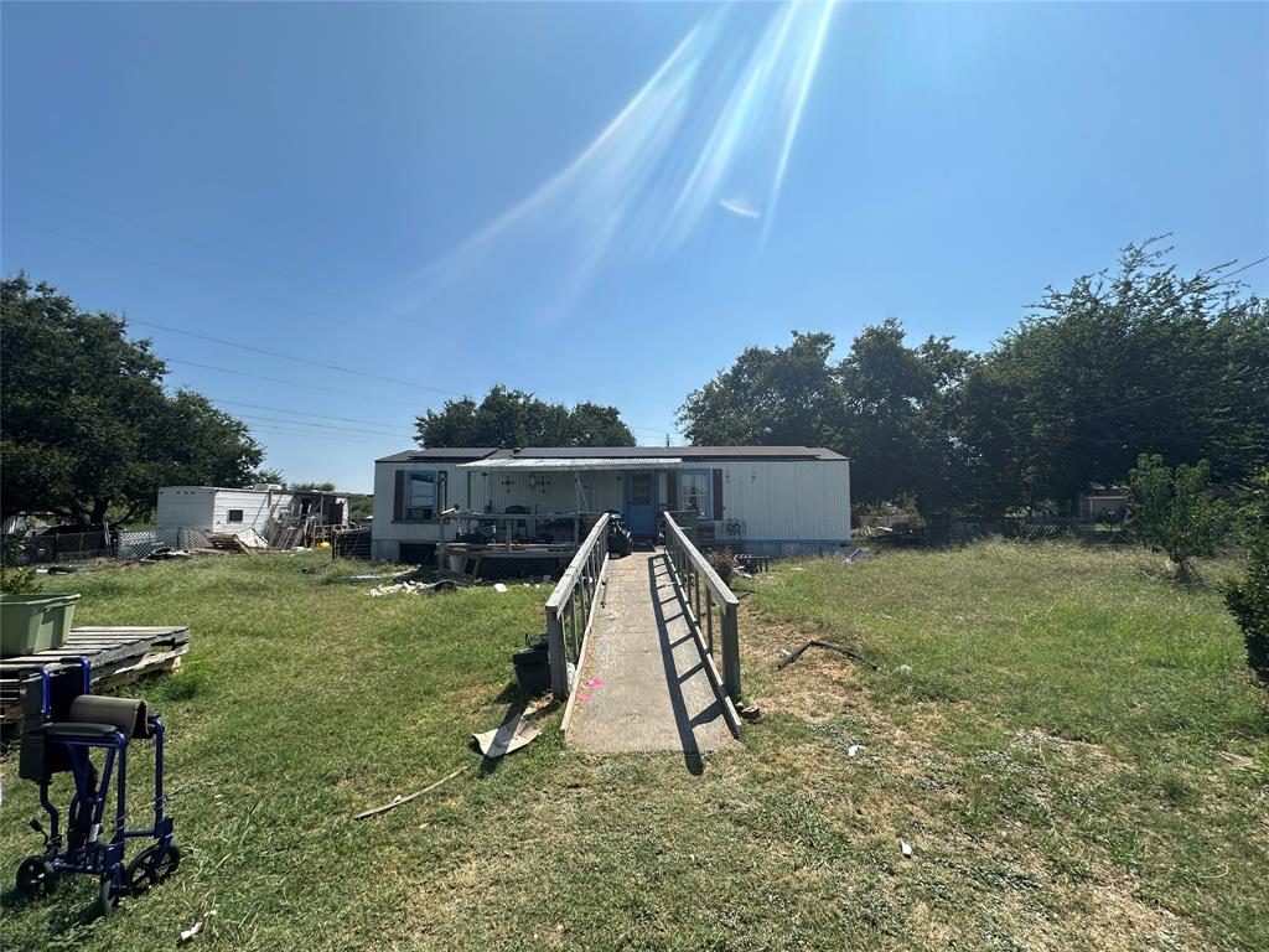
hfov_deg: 102.1
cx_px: 634
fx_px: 513
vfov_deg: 85.7
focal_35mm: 14
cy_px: 476
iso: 50
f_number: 2.2
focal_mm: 2.22
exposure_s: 1/2506
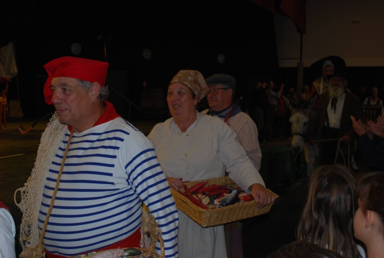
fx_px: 513
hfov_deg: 41.0
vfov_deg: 28.2
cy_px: 129
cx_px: 192
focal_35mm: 48
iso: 200
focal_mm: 32
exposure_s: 1/60
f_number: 4.8
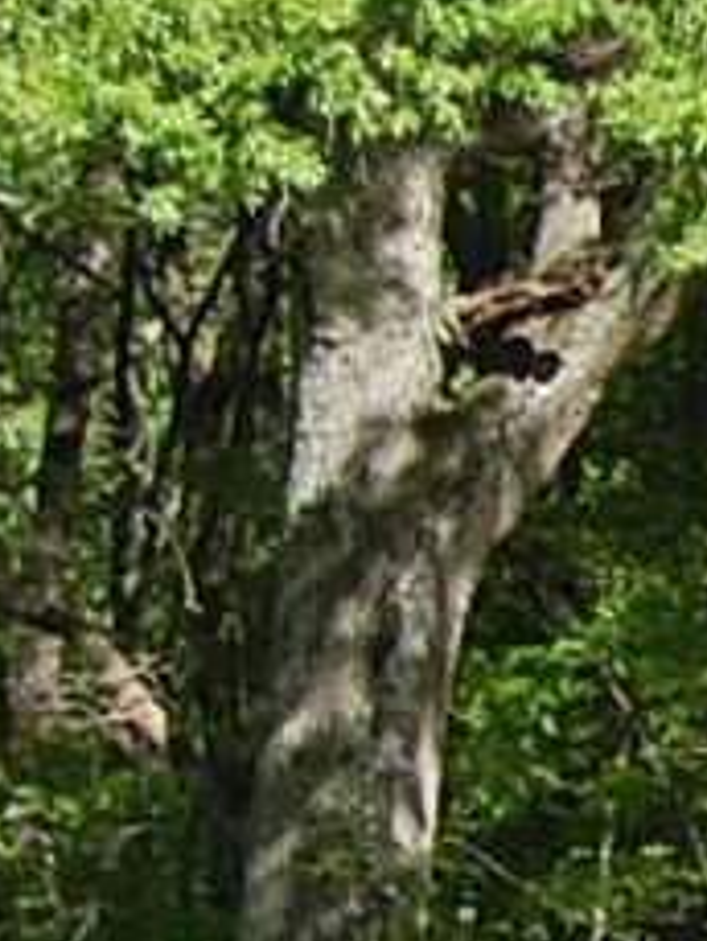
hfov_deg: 3.9
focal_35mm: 343
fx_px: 9332
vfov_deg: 5.7
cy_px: 1333
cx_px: 3397
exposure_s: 1/250
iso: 200
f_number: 8
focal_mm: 32
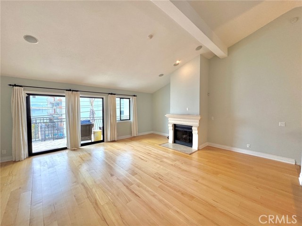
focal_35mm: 14
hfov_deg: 102.1
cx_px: 151
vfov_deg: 85.7
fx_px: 122
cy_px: 113
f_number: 2.2
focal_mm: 2.22
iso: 200
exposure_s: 1/120
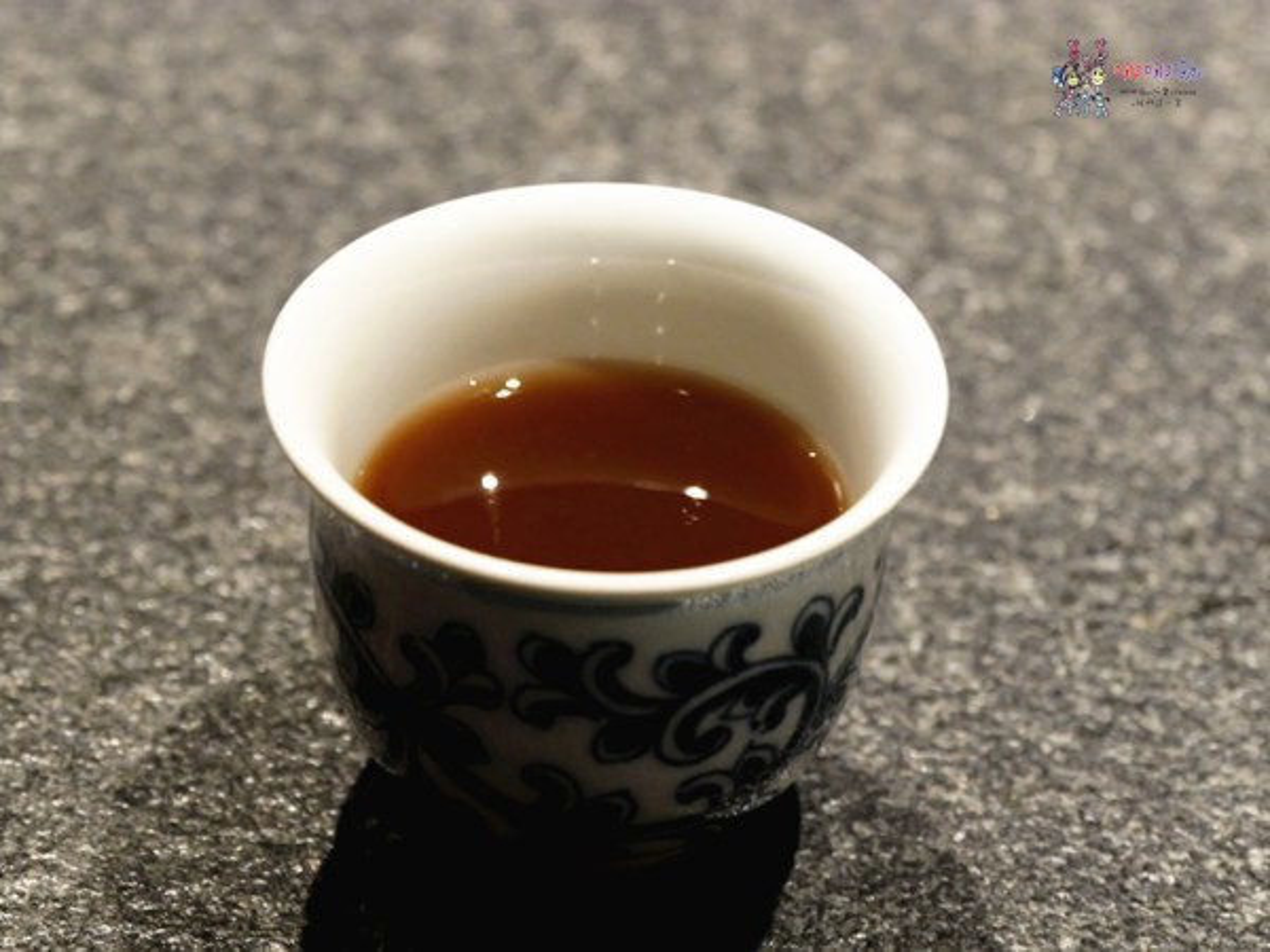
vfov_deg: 11.4
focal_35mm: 130
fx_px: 4769
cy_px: 476
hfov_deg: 15.2
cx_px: 635
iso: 2500
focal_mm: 65
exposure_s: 1/30
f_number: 5.3
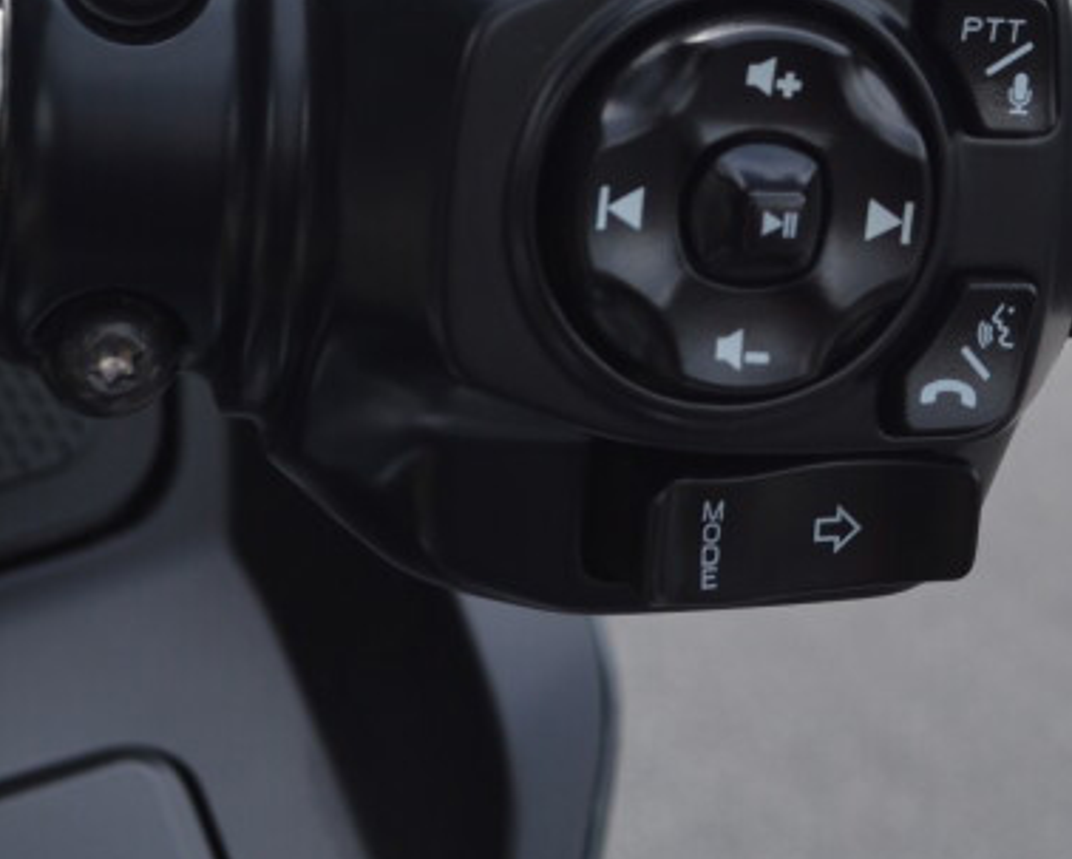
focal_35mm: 125
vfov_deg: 12.0
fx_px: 3969
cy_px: -261
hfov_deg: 15.1
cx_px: 1061
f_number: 6.3
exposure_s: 1/160
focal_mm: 28
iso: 100
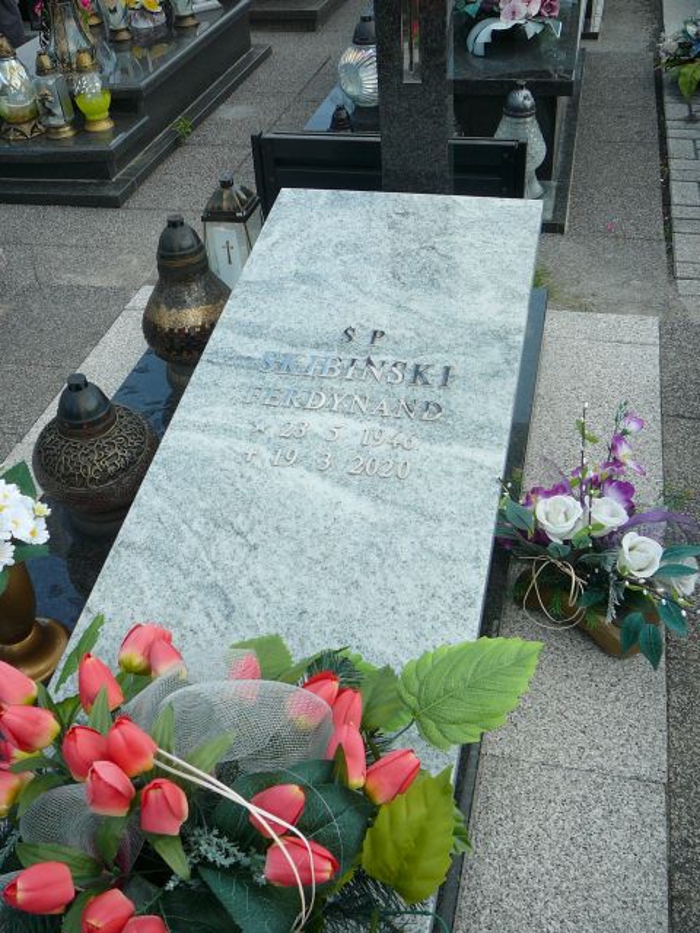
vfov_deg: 52.6
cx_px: 350
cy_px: 466
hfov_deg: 40.7
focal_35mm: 35
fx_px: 944
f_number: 2.8
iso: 80
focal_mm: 5.2
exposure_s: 1/640
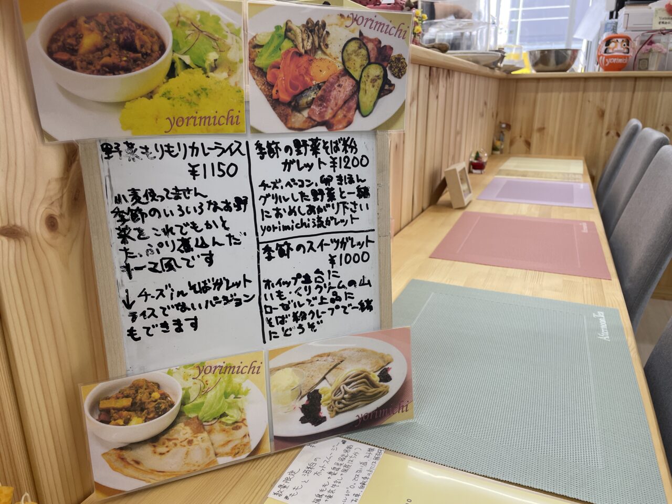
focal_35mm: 26
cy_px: 252
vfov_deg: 53.1
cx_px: 336
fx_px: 505
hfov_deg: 67.3
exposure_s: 1/121
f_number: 1.6
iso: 50
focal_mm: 4.2
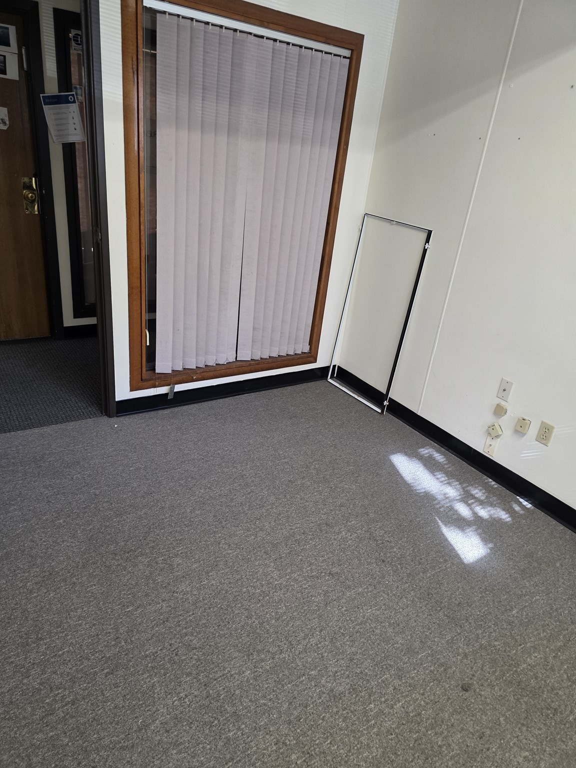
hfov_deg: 58.9
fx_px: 510
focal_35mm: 23
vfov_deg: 73.9
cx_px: 288
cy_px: 384
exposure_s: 1/120
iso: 250
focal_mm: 6.3
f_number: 1.7
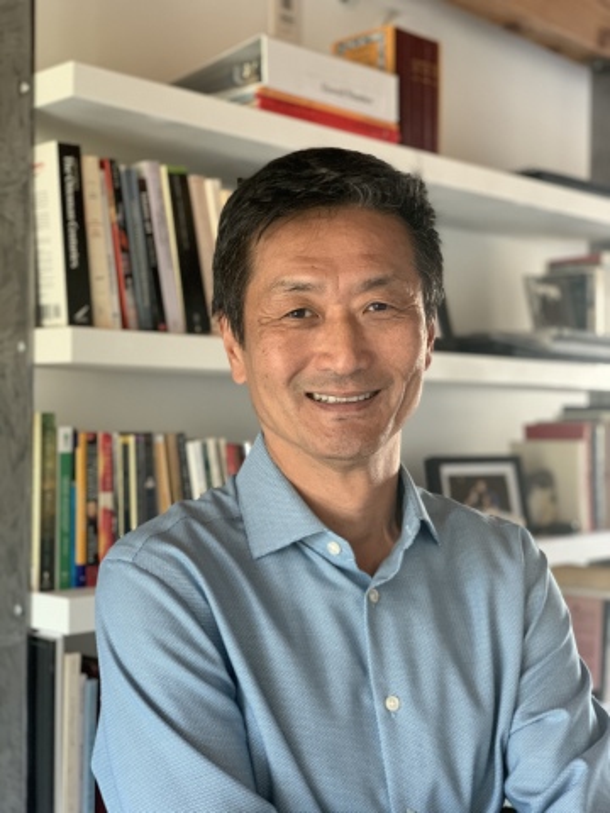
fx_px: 1222
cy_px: 406
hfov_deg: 28.0
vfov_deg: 36.8
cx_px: 305
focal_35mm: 52
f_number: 2.4
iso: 200
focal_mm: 6
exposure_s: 1/60
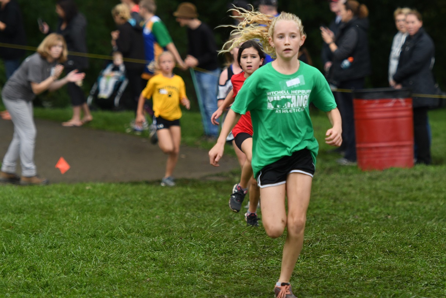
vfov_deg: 6.5
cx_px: 223
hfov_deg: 9.8
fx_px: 2602
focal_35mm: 210
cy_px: 149
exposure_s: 1/1000
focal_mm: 140
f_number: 2.8
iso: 400
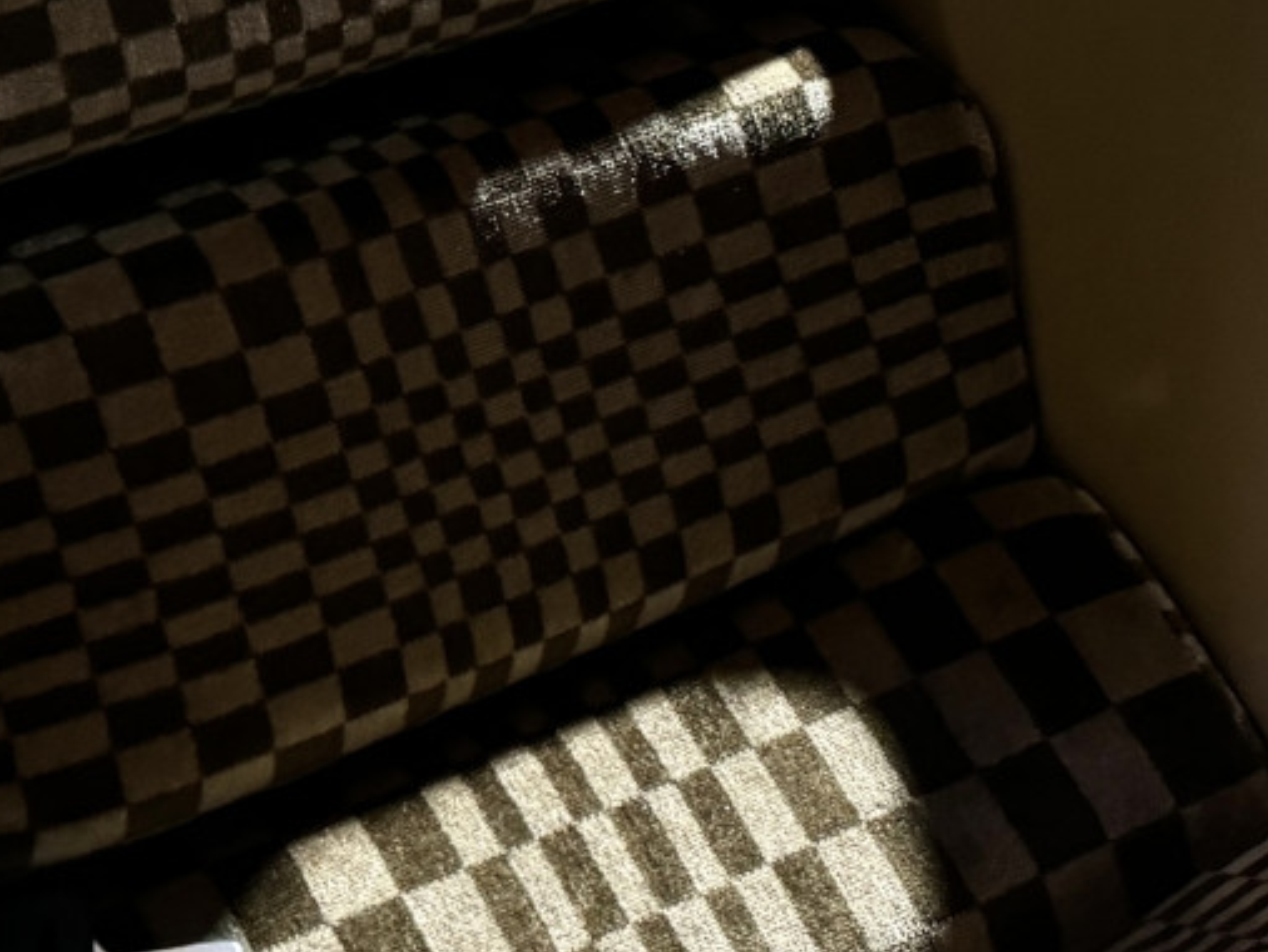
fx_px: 3335
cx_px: 1250
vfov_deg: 16.0
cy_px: 78
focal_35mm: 91
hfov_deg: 20.9
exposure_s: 1/33
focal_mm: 6.76
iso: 640
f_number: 1.78
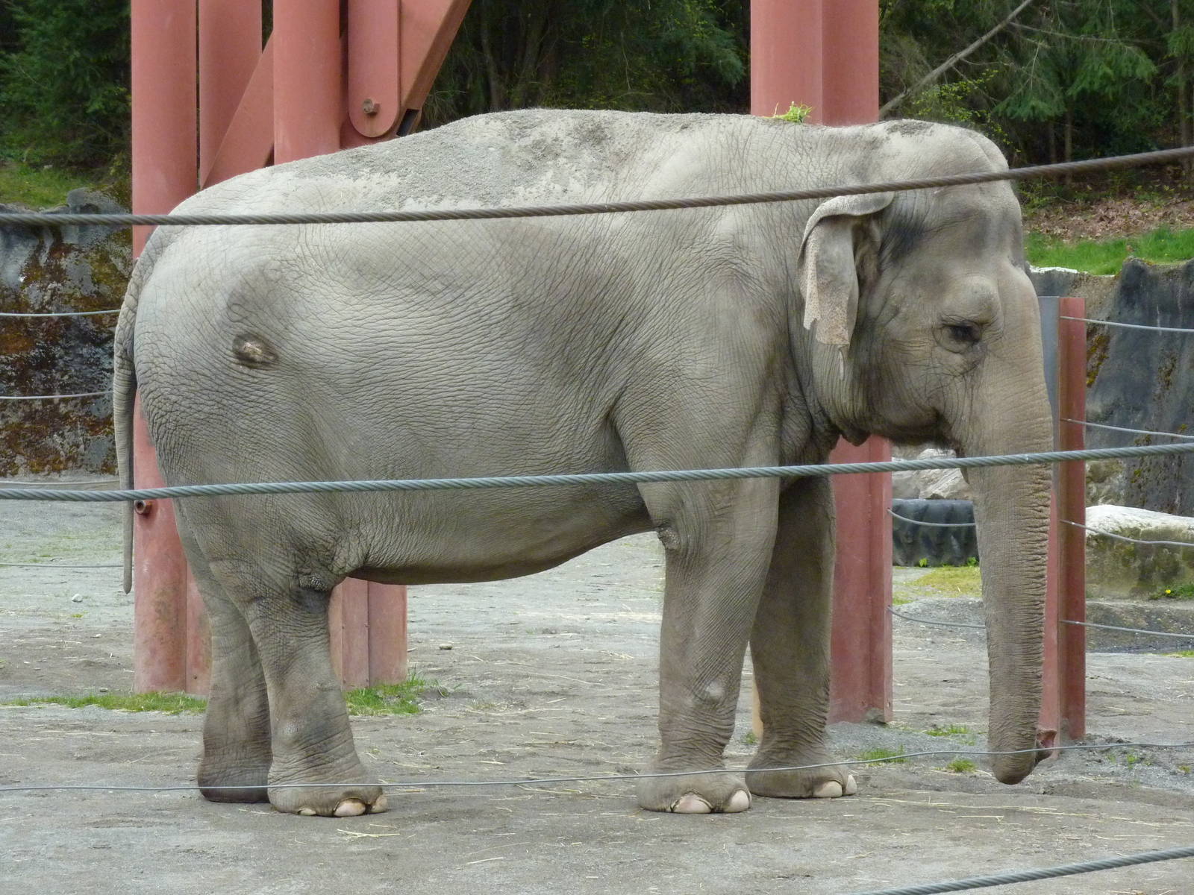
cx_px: 597
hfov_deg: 17.7
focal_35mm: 111
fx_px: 3829
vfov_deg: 13.3
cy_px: 448
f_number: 4.4
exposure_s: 1/400
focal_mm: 18.2
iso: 400
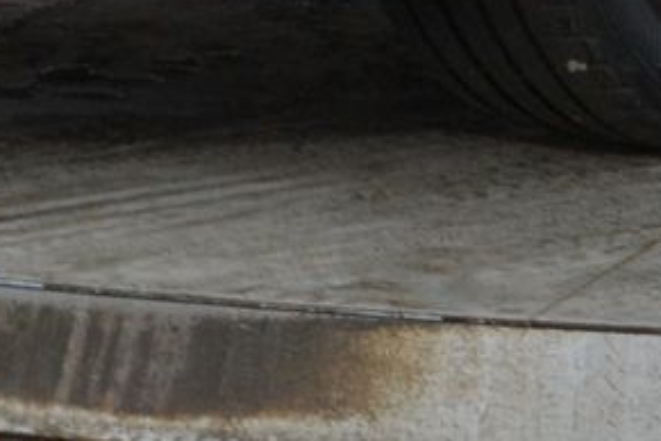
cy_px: -949
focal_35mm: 549
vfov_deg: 2.5
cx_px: 695
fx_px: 10079
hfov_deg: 3.8
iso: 320
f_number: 10
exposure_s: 1/10
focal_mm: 52
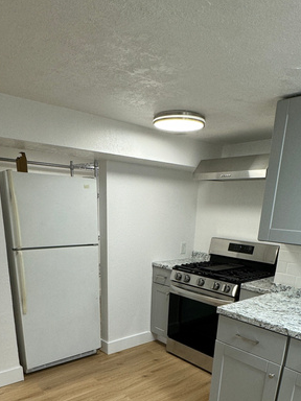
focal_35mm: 28
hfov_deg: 49.7
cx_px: 152
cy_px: 321
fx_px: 325
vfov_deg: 58.6
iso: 125
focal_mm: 2.22
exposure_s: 1/120
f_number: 2.2
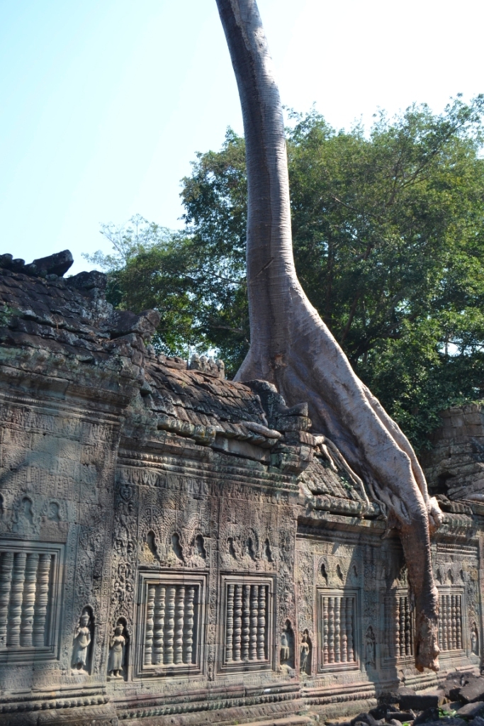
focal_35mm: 39
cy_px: 363
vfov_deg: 49.5
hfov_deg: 34.2
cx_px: 242
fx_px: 786
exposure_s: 1/125
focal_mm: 26
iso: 100
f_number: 5.6
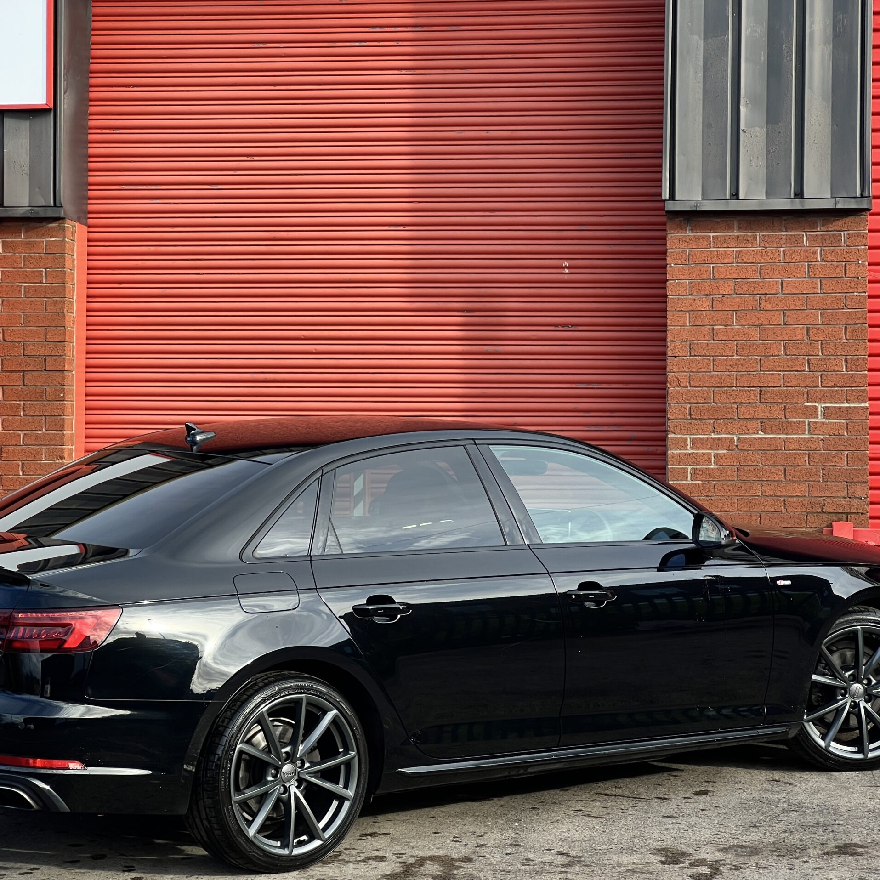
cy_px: 441
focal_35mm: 91
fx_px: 2617
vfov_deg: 19.1
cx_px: 386
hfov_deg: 19.1
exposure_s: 1/176
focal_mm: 9
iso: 32
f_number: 2.8
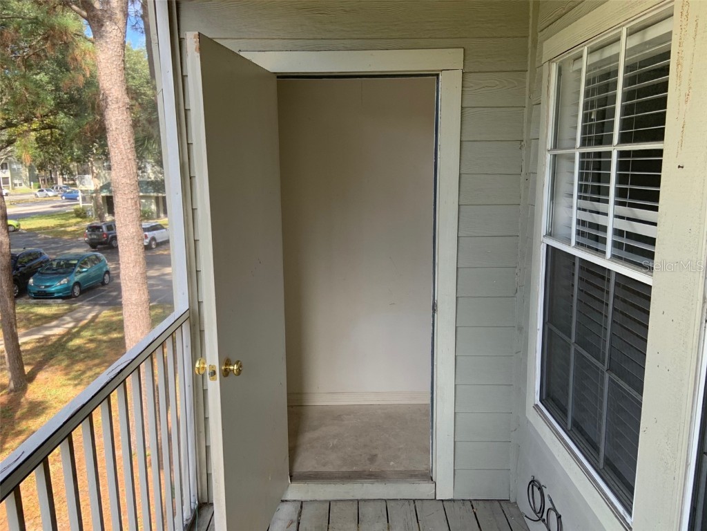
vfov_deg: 53.1
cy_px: 266
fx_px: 531
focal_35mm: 26
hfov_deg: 67.3
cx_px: 354
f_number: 1.8
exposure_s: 1/130
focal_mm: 4.25
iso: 25
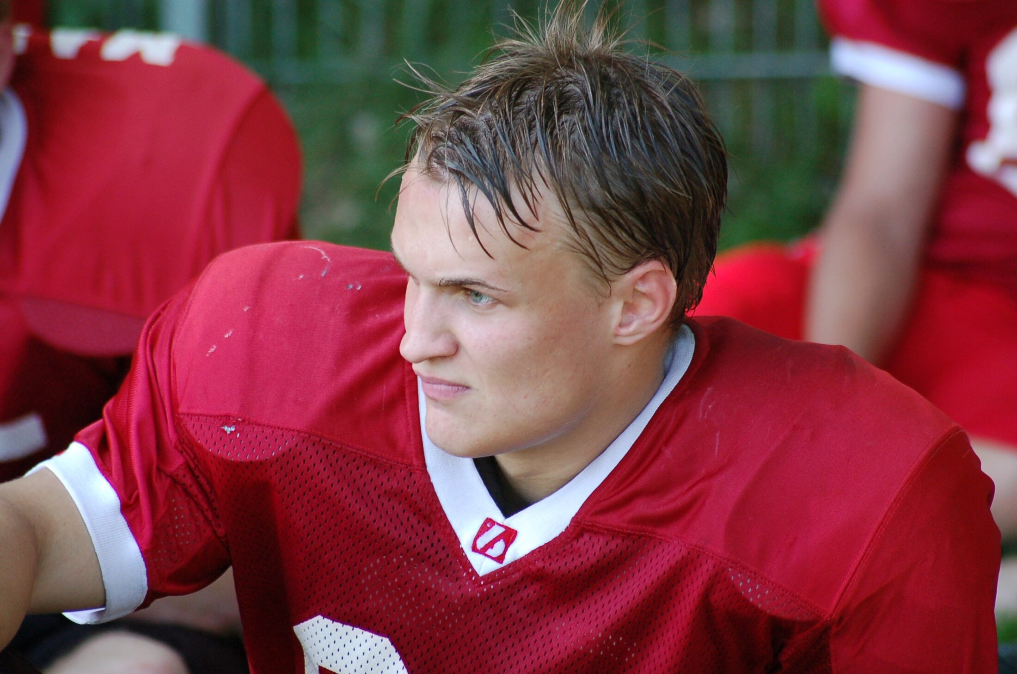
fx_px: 7190
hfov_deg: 8.1
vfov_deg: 5.4
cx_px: 508
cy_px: 337
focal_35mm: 255
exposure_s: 1/320
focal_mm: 170
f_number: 4.8
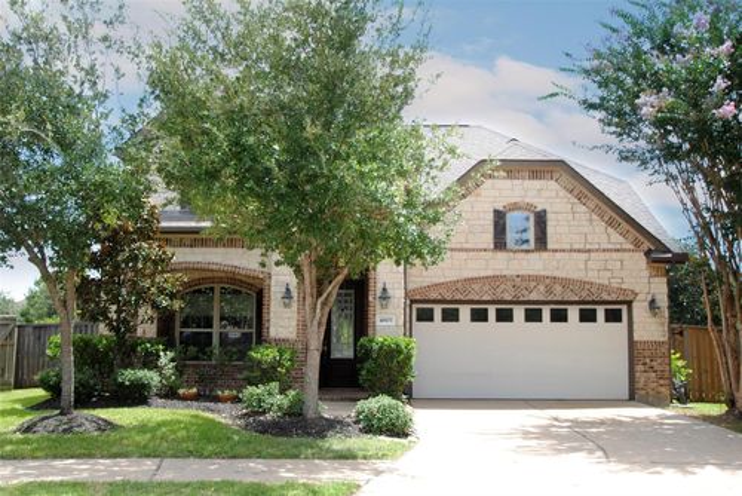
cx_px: 371
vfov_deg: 41.8
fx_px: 650
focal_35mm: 32
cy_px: 248
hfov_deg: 59.5
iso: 100
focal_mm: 21
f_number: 4.5
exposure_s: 1/250
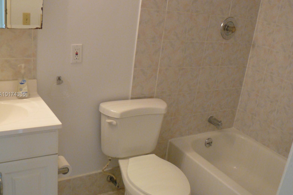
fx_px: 309
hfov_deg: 50.7
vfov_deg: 35.0
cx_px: 146
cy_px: 95
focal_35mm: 38
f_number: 2.8
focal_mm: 6
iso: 200
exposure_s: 1/15
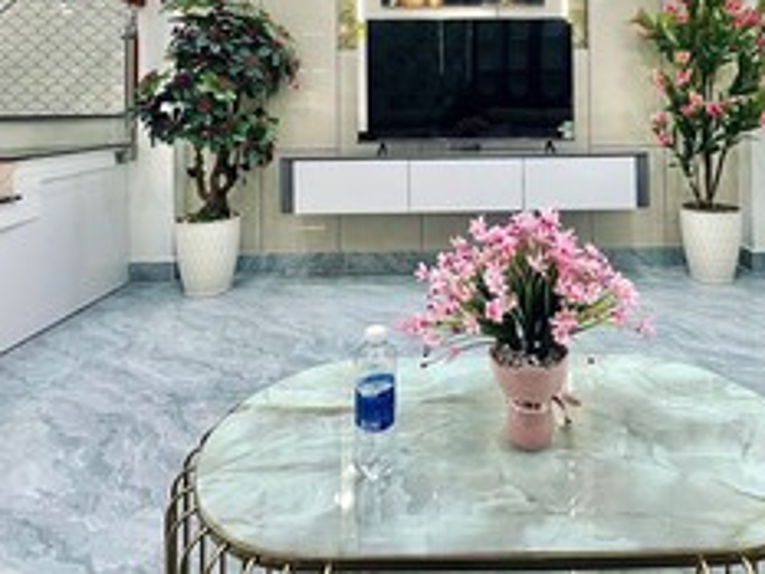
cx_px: 473
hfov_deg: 70.5
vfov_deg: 51.8
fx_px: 531
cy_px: 85
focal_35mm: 24
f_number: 2.2
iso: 200
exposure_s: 1/100
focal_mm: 2.22
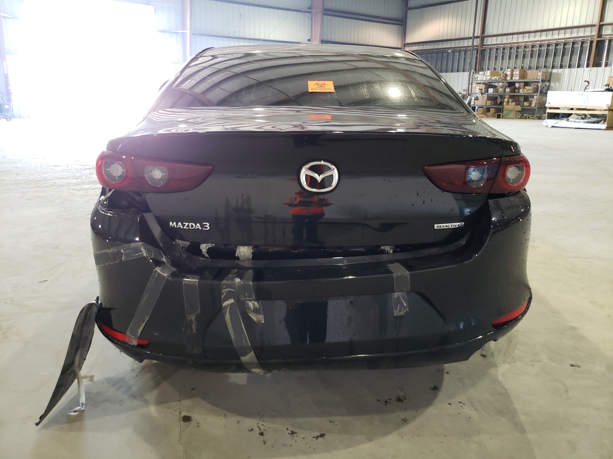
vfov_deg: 53.1
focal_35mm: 26
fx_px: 460
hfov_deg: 67.3
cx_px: 306
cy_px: 230
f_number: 1.5
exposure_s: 1/40
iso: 248
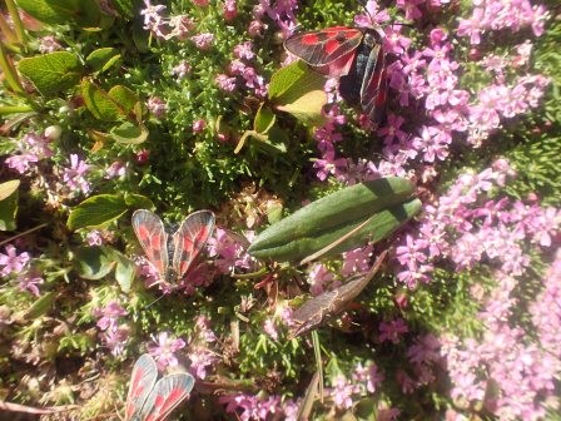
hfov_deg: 60.0
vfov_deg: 46.8
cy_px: 210
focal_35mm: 30
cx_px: 280
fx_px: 486
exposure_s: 1/640
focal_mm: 5.4
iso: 100
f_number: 3.2
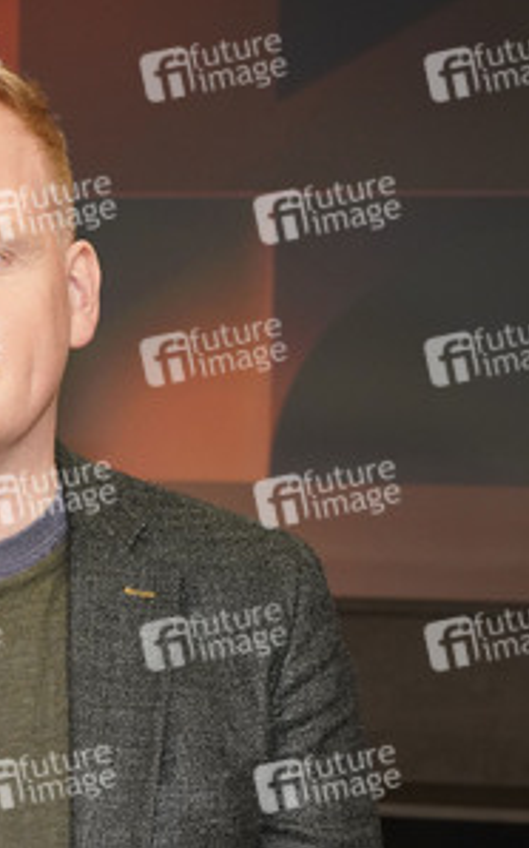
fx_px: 1247
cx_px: -33
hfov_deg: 22.7
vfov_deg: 37.5
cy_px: 424
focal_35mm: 54
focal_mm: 35
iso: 2000
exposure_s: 1/125
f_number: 5.6
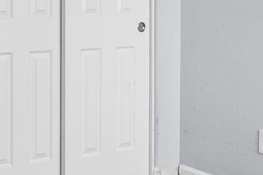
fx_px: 533
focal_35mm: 73
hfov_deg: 26.4
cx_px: 6
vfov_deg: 18.4
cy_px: 19
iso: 1000
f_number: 5.6
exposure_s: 1/30
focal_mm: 16
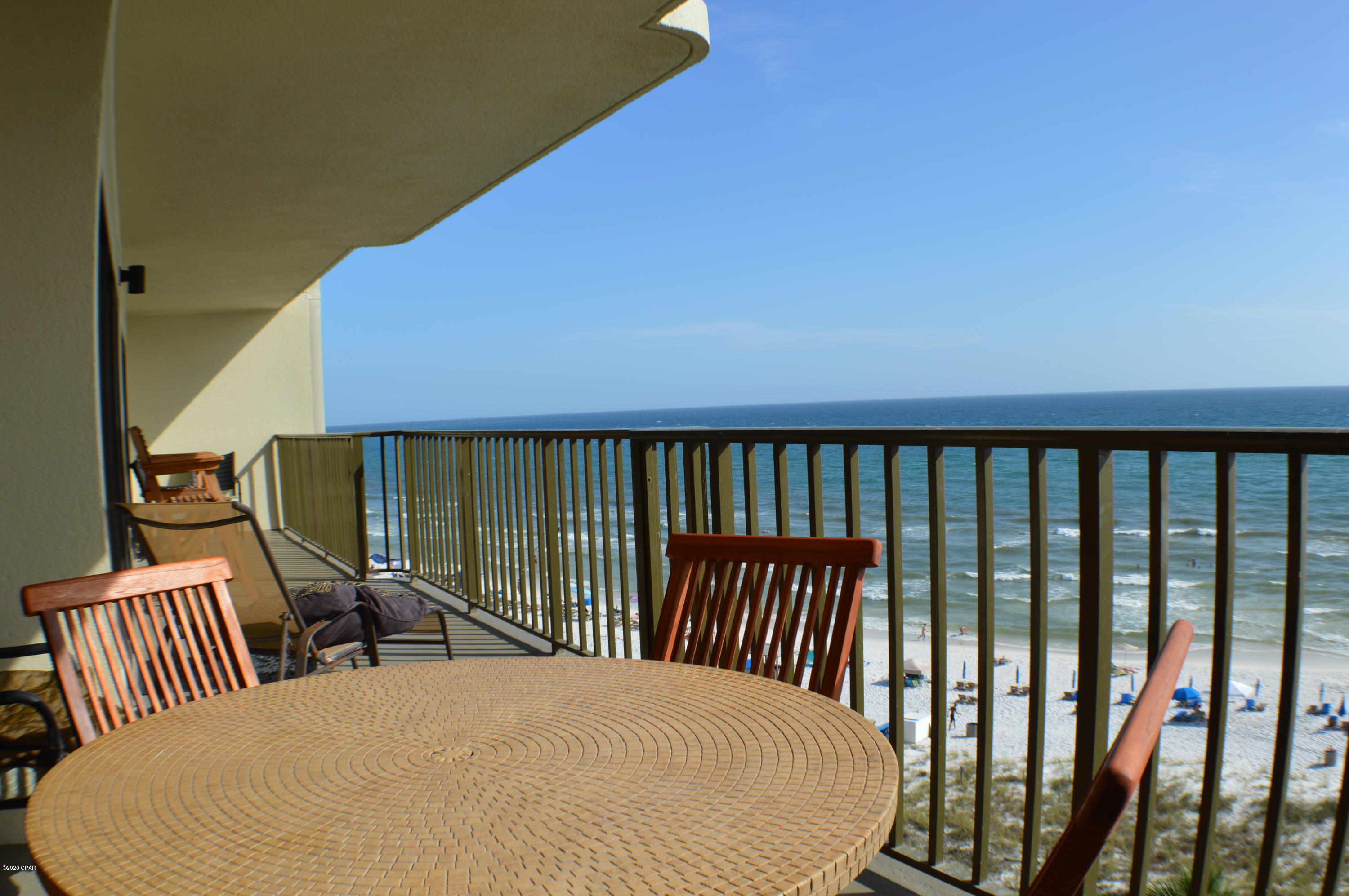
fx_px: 1460
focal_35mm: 39
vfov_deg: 34.1
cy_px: 448
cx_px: 674
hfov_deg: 49.6
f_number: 8
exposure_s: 1/250
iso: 100
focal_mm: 26
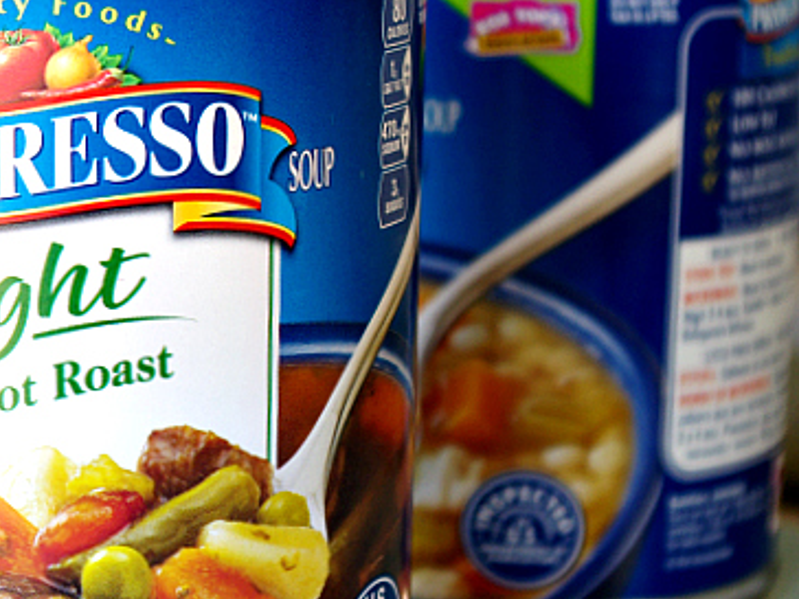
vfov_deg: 11.4
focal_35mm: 130
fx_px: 3001
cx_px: 74
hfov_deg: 15.0
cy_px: 386
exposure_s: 1/15
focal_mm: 40
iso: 200
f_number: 4.5
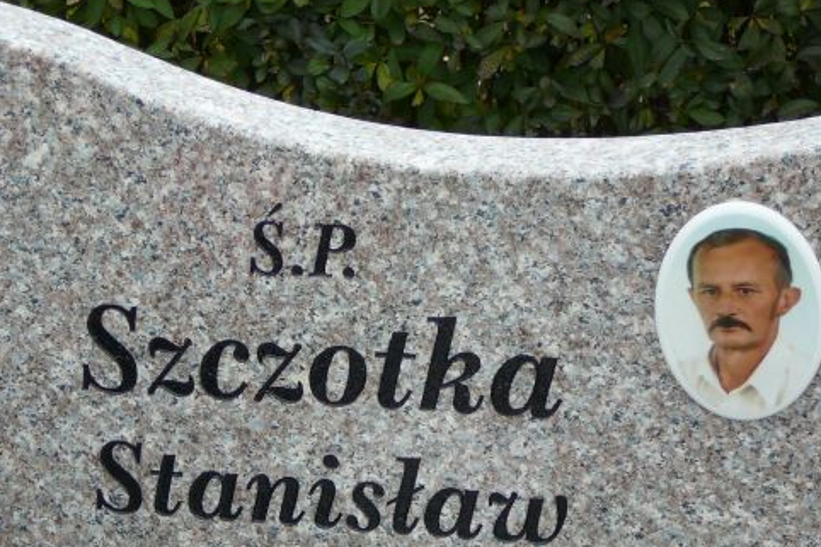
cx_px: 279
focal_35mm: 98
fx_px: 2234
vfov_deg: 13.9
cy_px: 389
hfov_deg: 20.8
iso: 80
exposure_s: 1/80
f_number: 3.7
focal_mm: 10.5
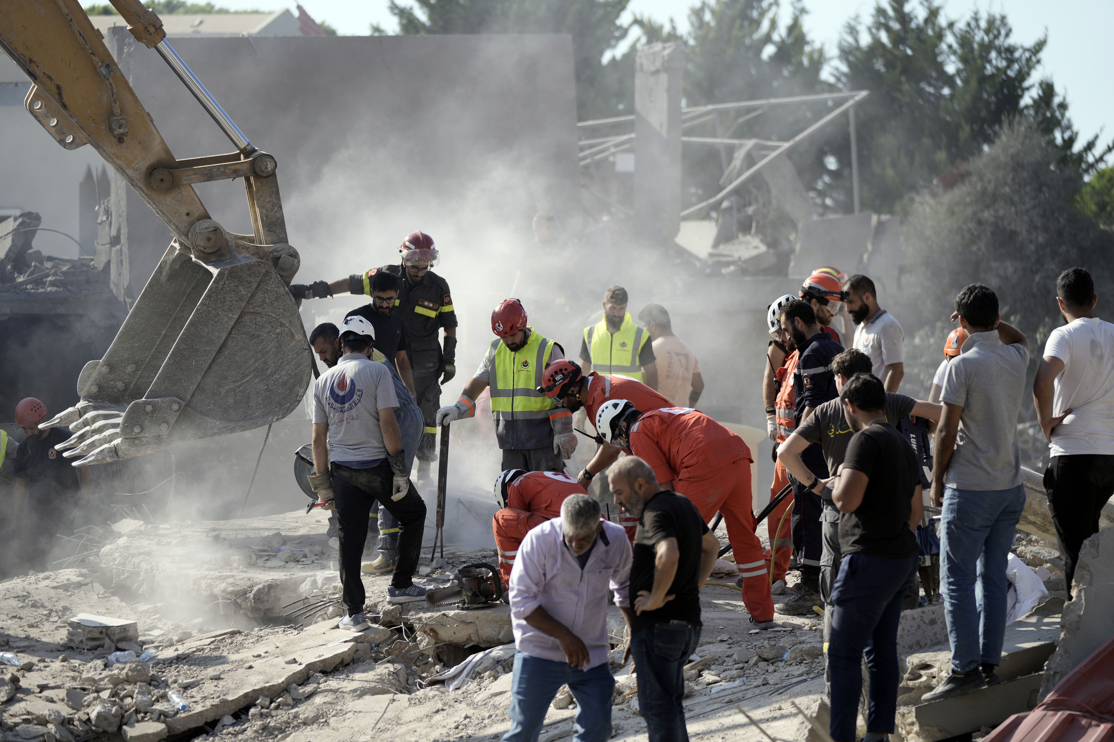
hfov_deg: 16.8
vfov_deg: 11.2
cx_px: 557
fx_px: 3775
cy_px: 371
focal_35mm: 122
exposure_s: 1/1250
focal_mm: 122
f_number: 2.8
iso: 100
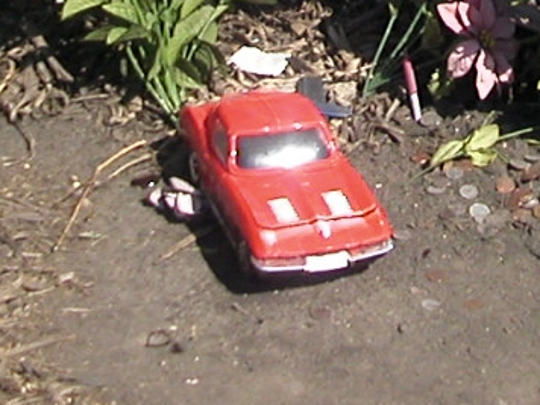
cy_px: -267
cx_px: 617
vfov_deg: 10.6
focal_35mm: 133
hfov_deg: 14.4
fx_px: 2075
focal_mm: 5.6
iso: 100
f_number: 2.7
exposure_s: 1/1316
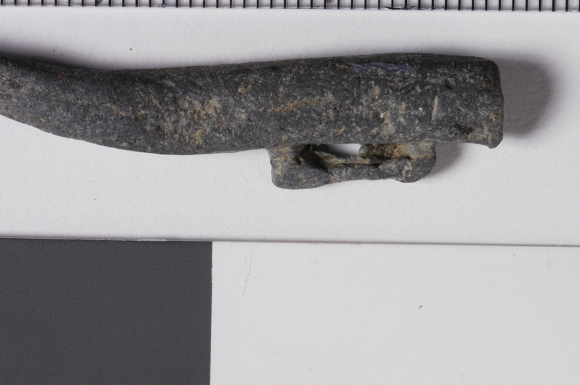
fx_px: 1781
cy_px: 149
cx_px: 221
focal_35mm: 111
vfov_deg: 12.3
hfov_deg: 18.5
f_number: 32
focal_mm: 55
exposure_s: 1/100
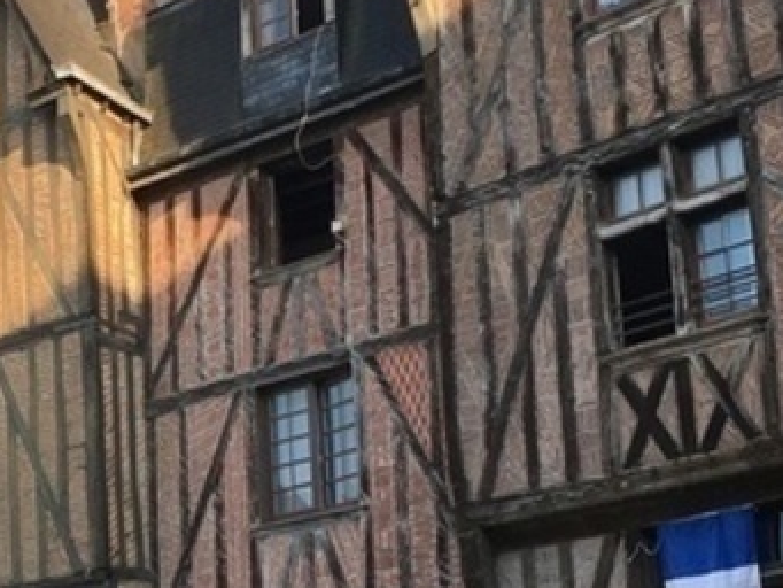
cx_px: -23
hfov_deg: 21.6
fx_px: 1969
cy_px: 540
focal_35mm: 87
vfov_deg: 16.7
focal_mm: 4.15
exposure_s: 1/427
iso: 25
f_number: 2.2
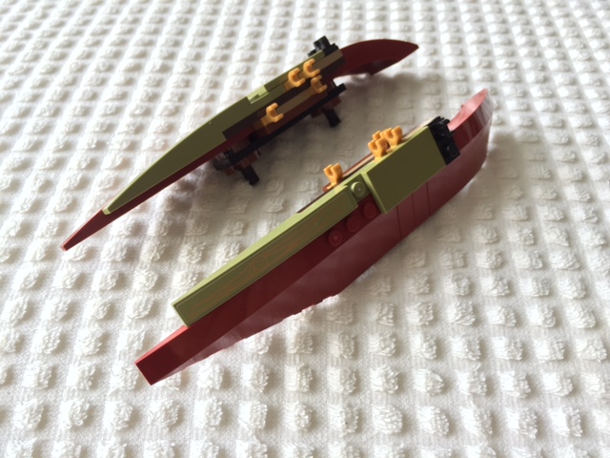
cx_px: 305
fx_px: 511
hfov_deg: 61.7
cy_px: 229
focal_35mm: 29
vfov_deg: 48.2
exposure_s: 1/40
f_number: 2.2
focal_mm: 4.15
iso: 32
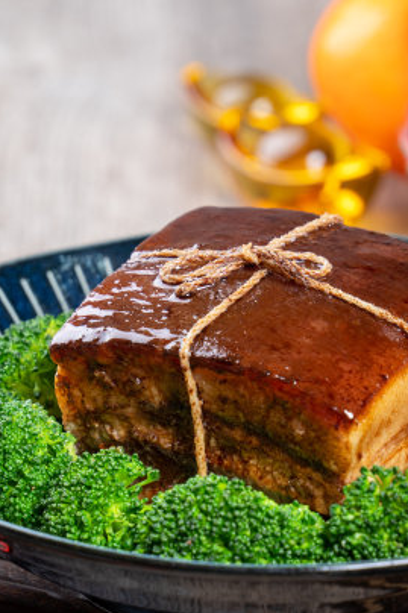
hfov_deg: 3.8
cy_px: 379
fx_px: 6108
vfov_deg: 5.7
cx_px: 221
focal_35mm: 359
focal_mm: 237
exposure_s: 1/60
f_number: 9
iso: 100
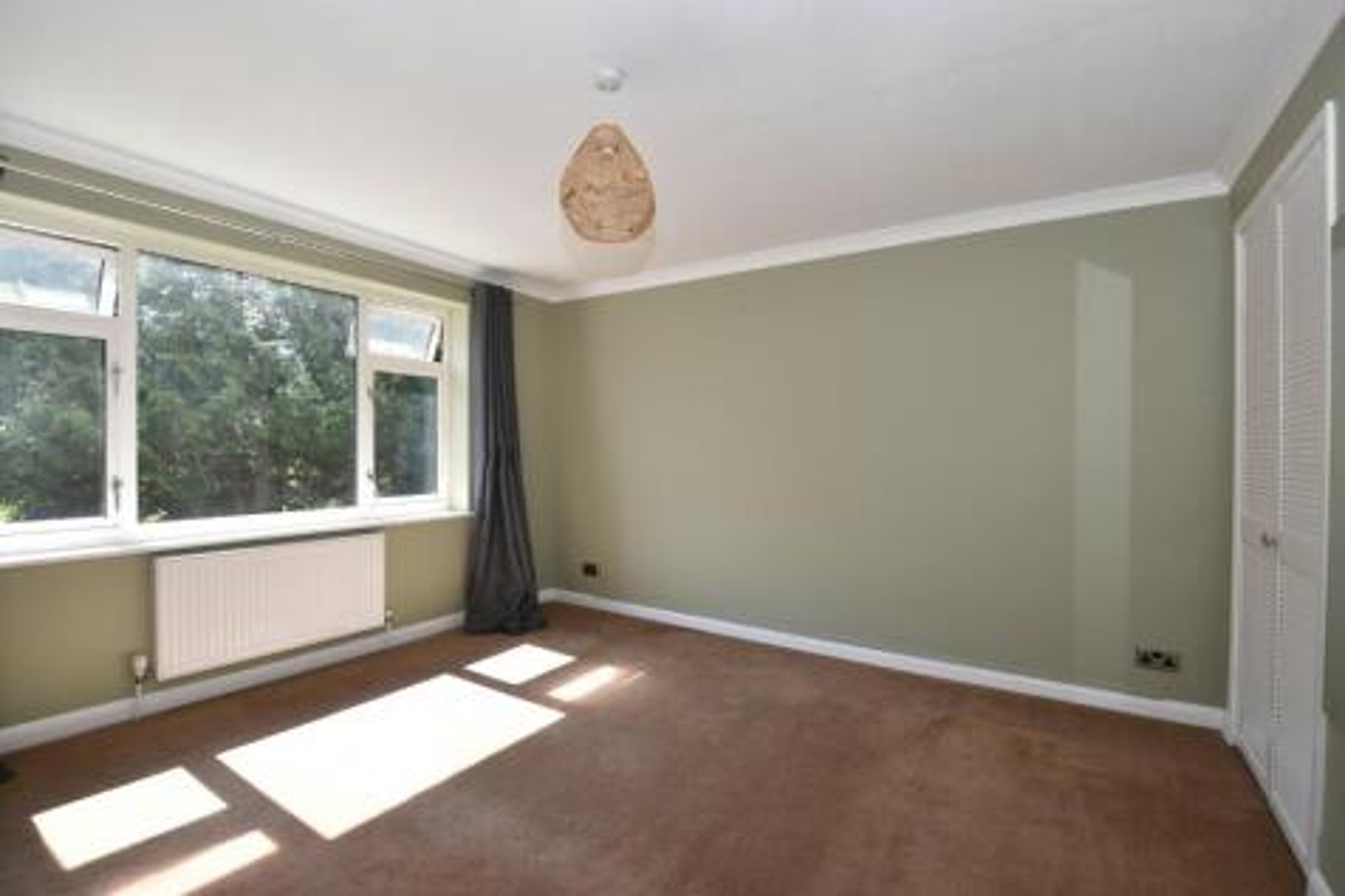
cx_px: 672
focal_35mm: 15
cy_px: 448
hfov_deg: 100.4
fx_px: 560
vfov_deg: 77.3
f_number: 5.6
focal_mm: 10
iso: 220
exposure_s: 1/125
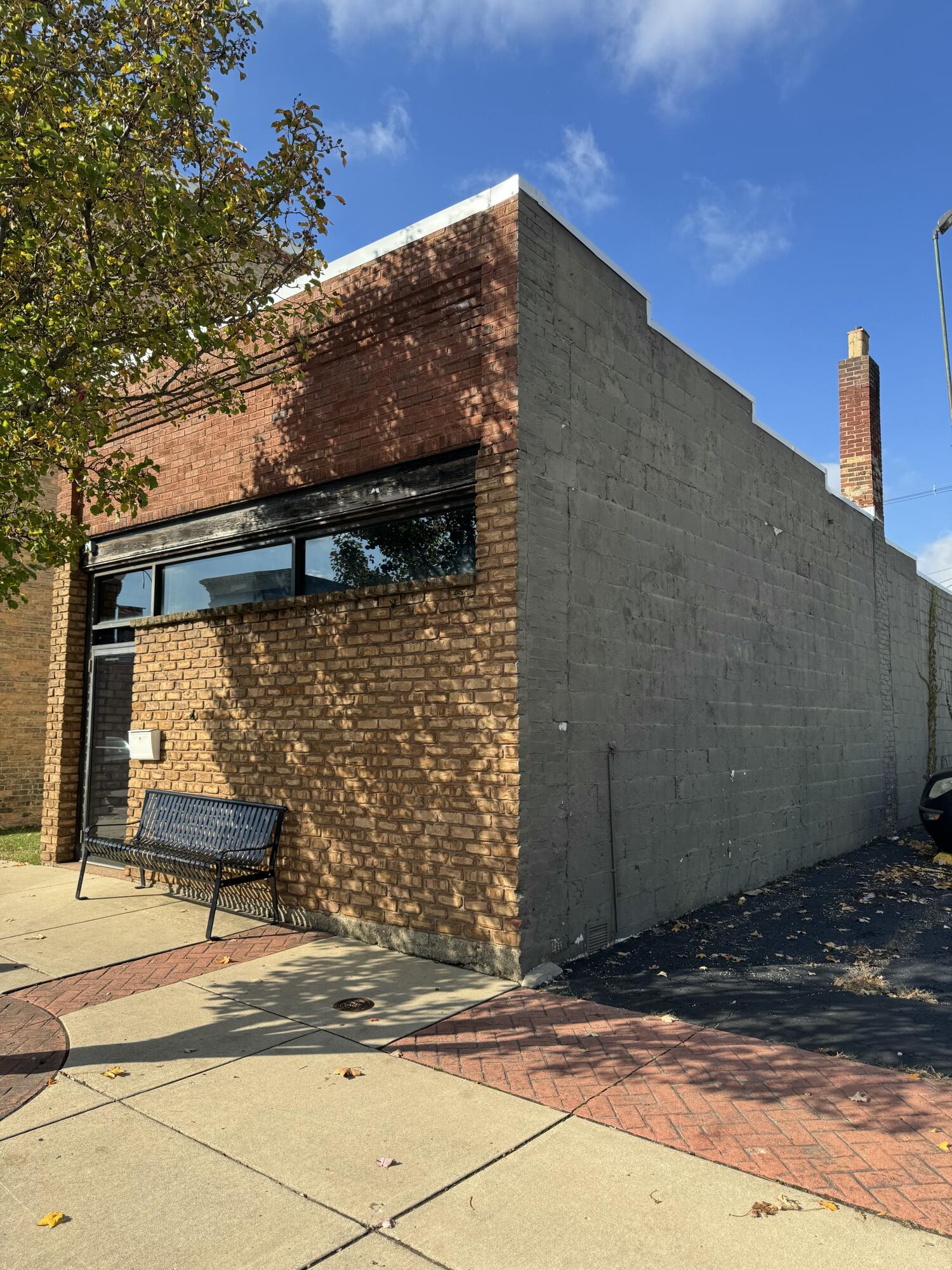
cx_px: 476
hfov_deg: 56.8
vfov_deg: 71.6
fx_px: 880
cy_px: 635
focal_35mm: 24
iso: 80
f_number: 1.78
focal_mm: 6.76
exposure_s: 1/2415
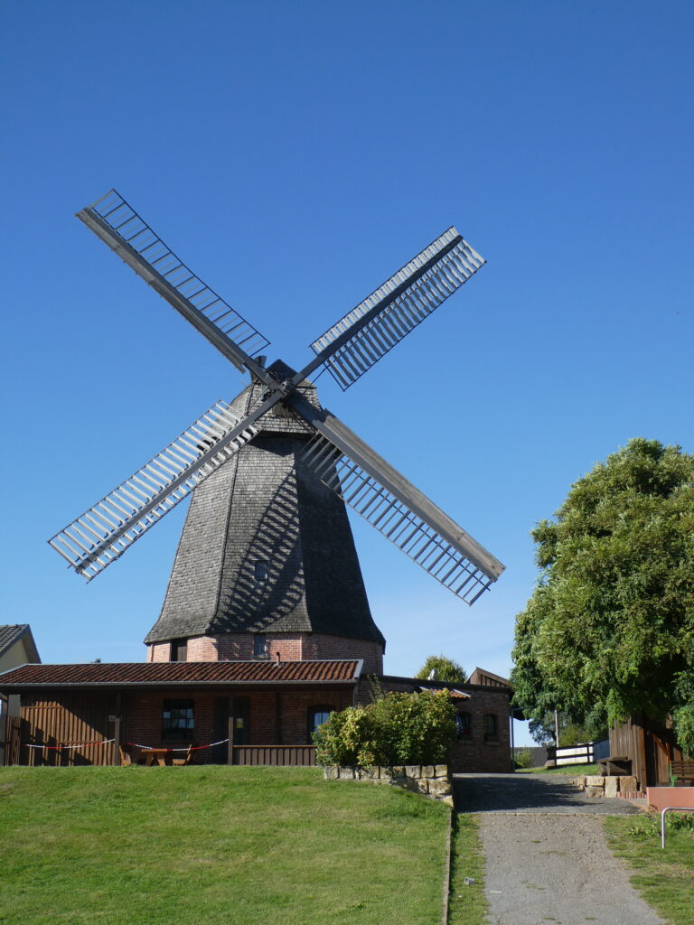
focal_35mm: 61
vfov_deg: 31.7
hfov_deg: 24.0
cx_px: 347
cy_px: 462
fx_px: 1631
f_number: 4.3
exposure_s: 1/640
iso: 80
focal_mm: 10.9
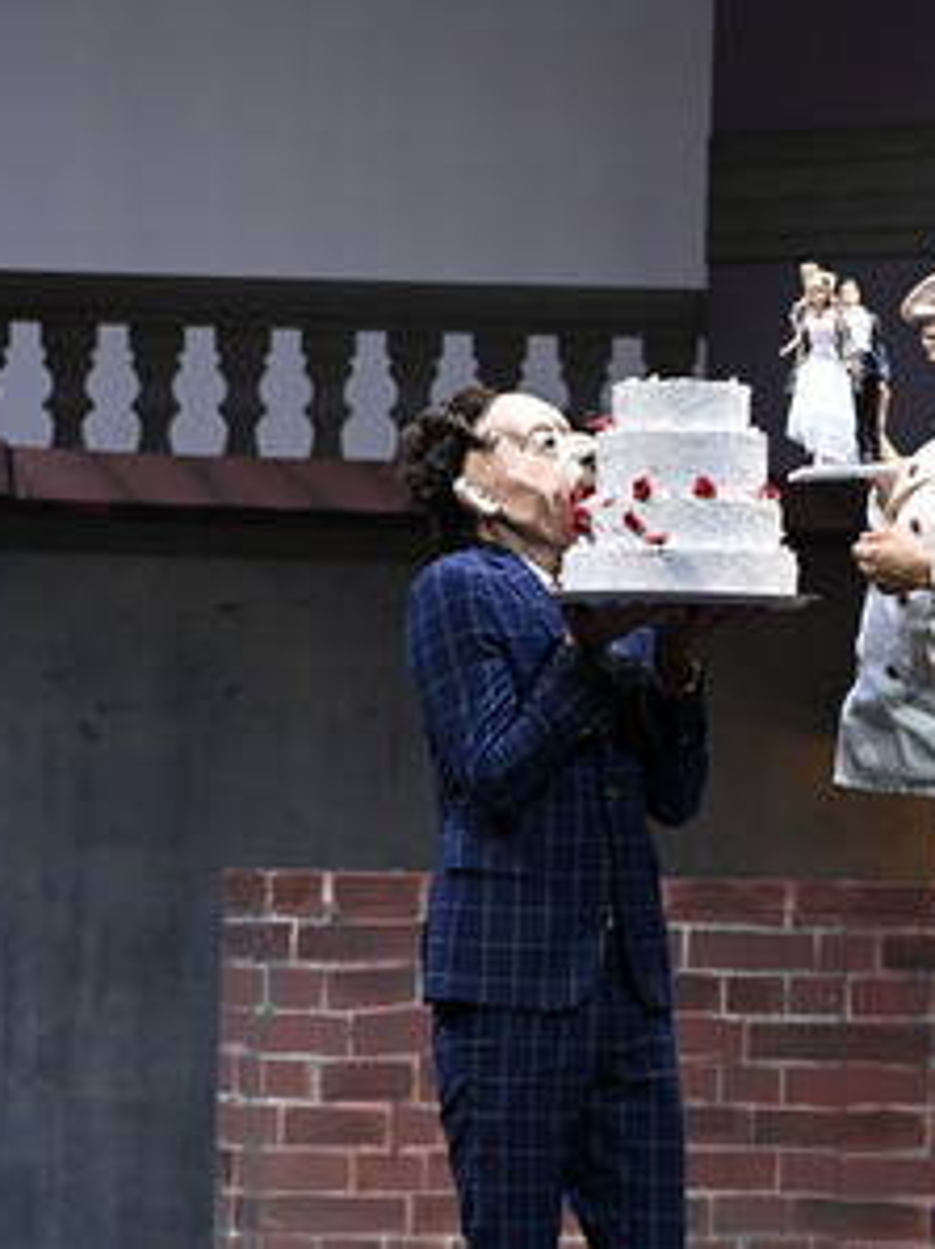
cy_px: 624
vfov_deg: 6.8
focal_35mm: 291
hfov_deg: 5.1
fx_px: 10495
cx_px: 652
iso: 6400
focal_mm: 200
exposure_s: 1/200
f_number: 5.6
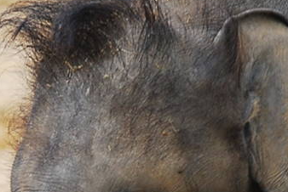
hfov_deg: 1.1
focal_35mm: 1916
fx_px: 15341
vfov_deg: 0.7
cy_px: 374
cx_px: 199
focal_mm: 270
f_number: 6.3
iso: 250
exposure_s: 1/100
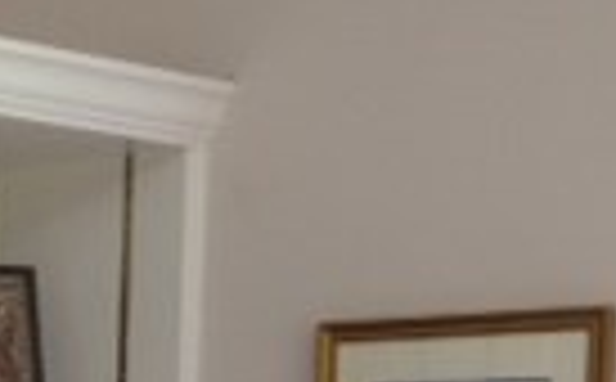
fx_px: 2748
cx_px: -306
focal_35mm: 164
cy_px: 768
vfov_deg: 7.6
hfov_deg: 12.2
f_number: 2.4
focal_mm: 4.12
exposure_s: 1/20
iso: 64
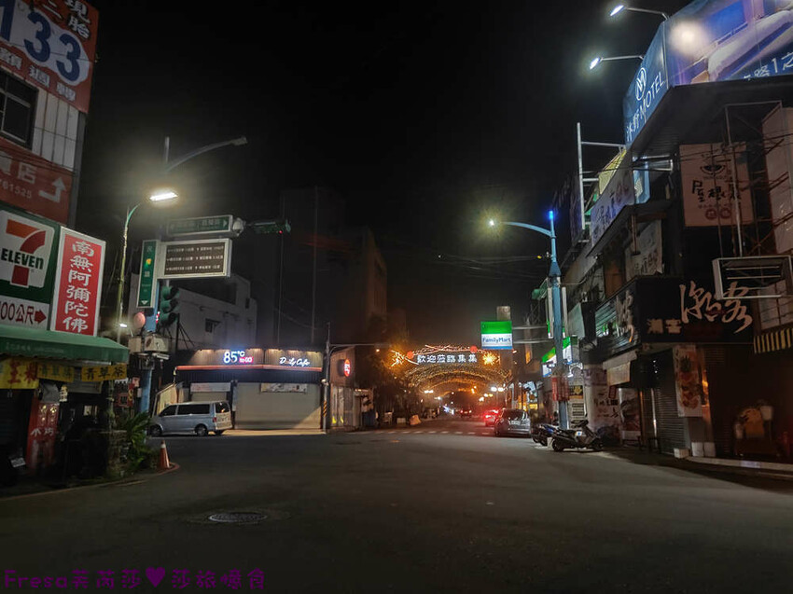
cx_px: 396
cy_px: 297
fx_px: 527
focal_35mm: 23
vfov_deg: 58.9
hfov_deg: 73.9
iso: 1163
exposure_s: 1
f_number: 1.7
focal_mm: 3.97
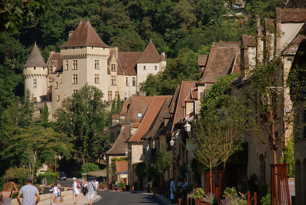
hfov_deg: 10.1
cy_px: 102
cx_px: 153
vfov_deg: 6.8
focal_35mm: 202
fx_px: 1723
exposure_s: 1/500
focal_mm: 135
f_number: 5.6
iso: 160
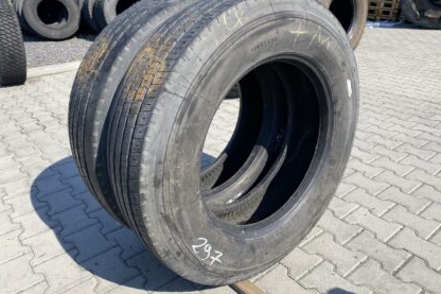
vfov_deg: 46.3
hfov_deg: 65.5
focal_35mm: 28
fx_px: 343
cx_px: 224
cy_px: 135
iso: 32
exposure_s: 1/1484
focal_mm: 4.25
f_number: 1.8
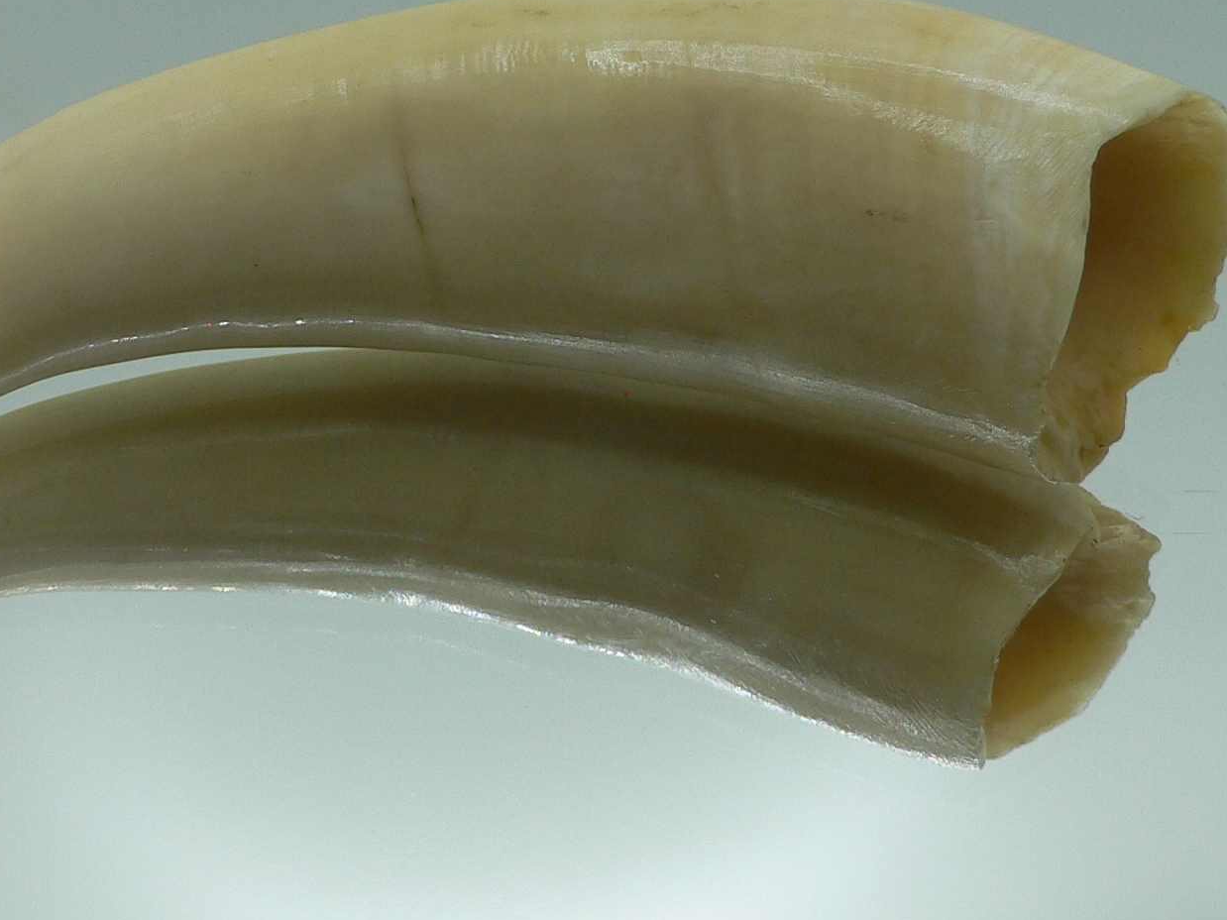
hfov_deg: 33.7
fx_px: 2020
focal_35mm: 57
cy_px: 247
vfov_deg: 25.4
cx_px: 514
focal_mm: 4.6
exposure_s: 1/100
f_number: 2.8
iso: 80
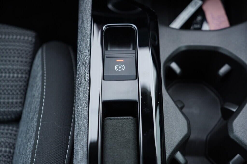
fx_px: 247
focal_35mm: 36
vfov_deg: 36.9
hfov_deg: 53.1
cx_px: 124
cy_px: 82
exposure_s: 1/40
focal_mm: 24
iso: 250
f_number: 2.8
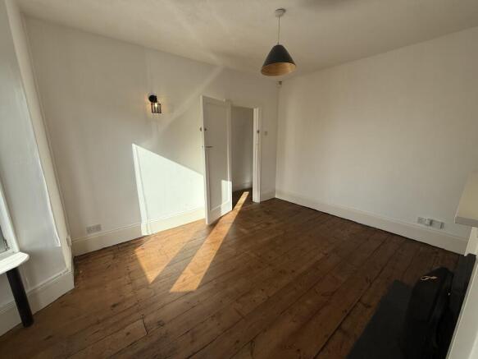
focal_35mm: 14
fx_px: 193
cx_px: 239
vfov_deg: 85.7
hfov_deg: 102.1
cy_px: 180
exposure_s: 1/1033
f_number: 2.2
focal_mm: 2.22
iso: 50
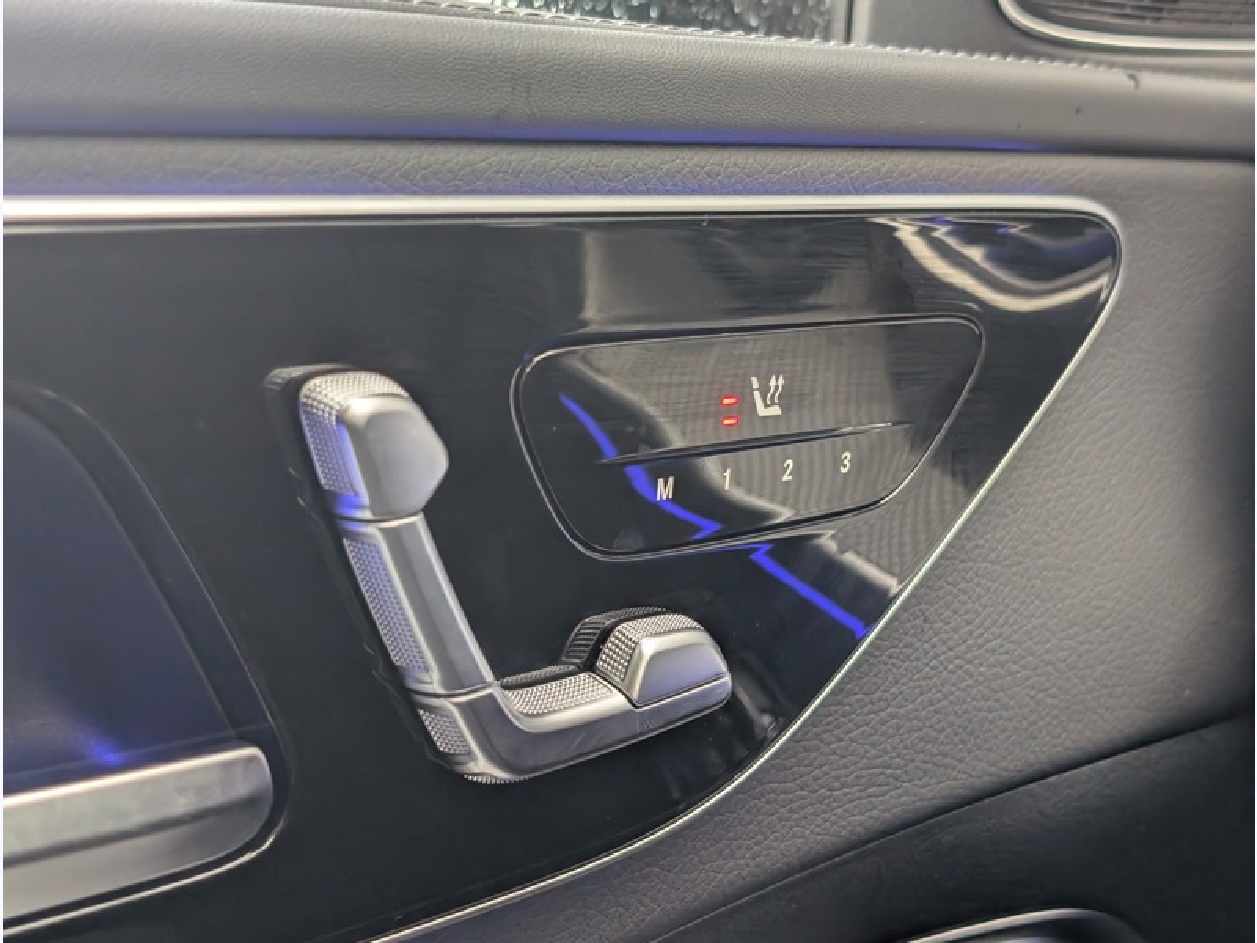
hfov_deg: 38.9
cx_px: 628
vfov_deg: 29.7
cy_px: 472
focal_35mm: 49
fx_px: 1779
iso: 361
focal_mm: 6.9
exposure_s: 1/104
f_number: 1.68
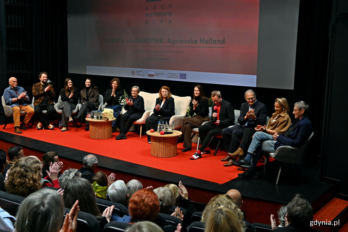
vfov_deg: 34.2
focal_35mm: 39
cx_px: 174
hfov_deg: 49.6
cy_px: 116
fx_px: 377
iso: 1600
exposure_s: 1/160
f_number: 4
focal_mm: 26
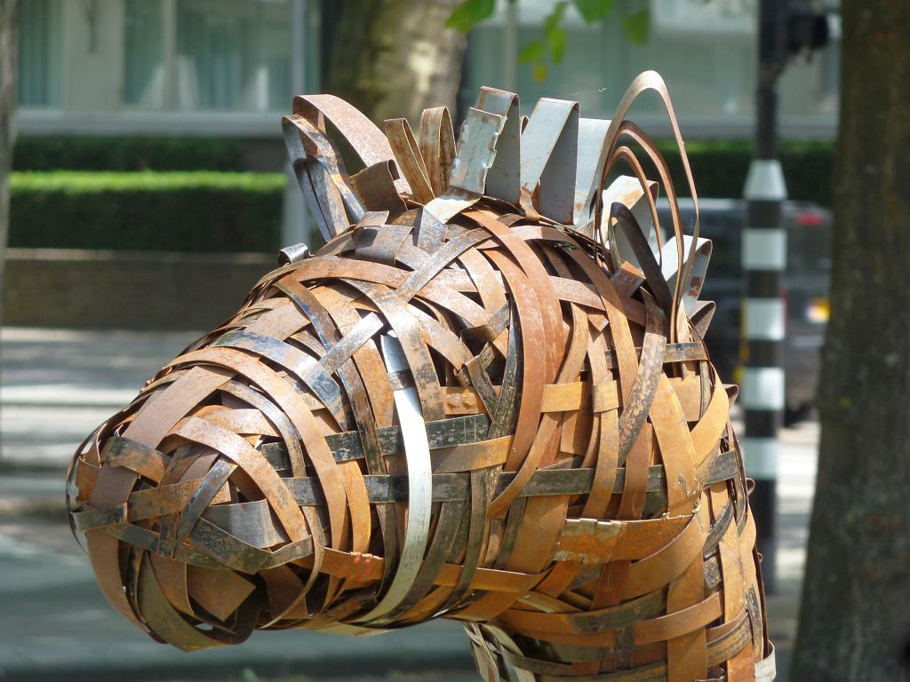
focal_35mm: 300
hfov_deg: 6.6
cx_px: 455
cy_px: 341
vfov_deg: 5.0
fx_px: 7887
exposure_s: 1/125
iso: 100
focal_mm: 49.2
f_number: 4.9
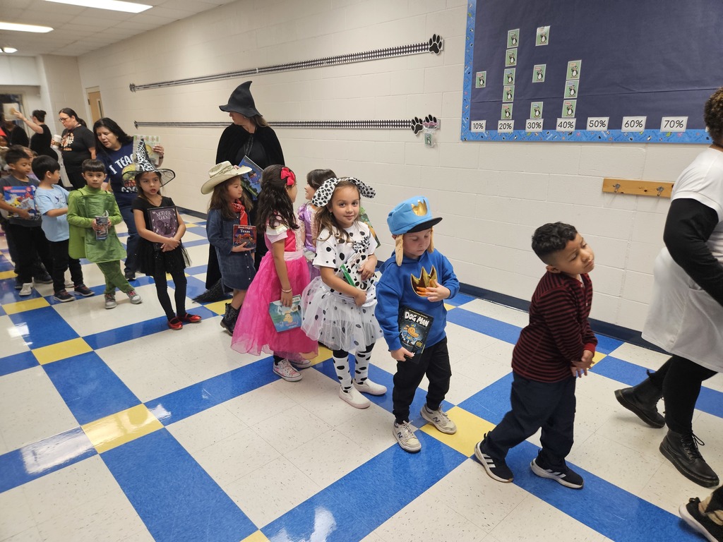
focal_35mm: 23
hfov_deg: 73.9
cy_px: 271
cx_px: 362
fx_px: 480
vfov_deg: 58.9
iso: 250
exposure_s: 1/120
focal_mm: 5.4
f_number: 1.8
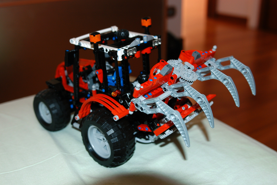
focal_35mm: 43
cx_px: 135
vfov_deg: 31.2
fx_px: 331
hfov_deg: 45.4
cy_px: 94
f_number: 3.5
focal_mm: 28
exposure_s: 1/60
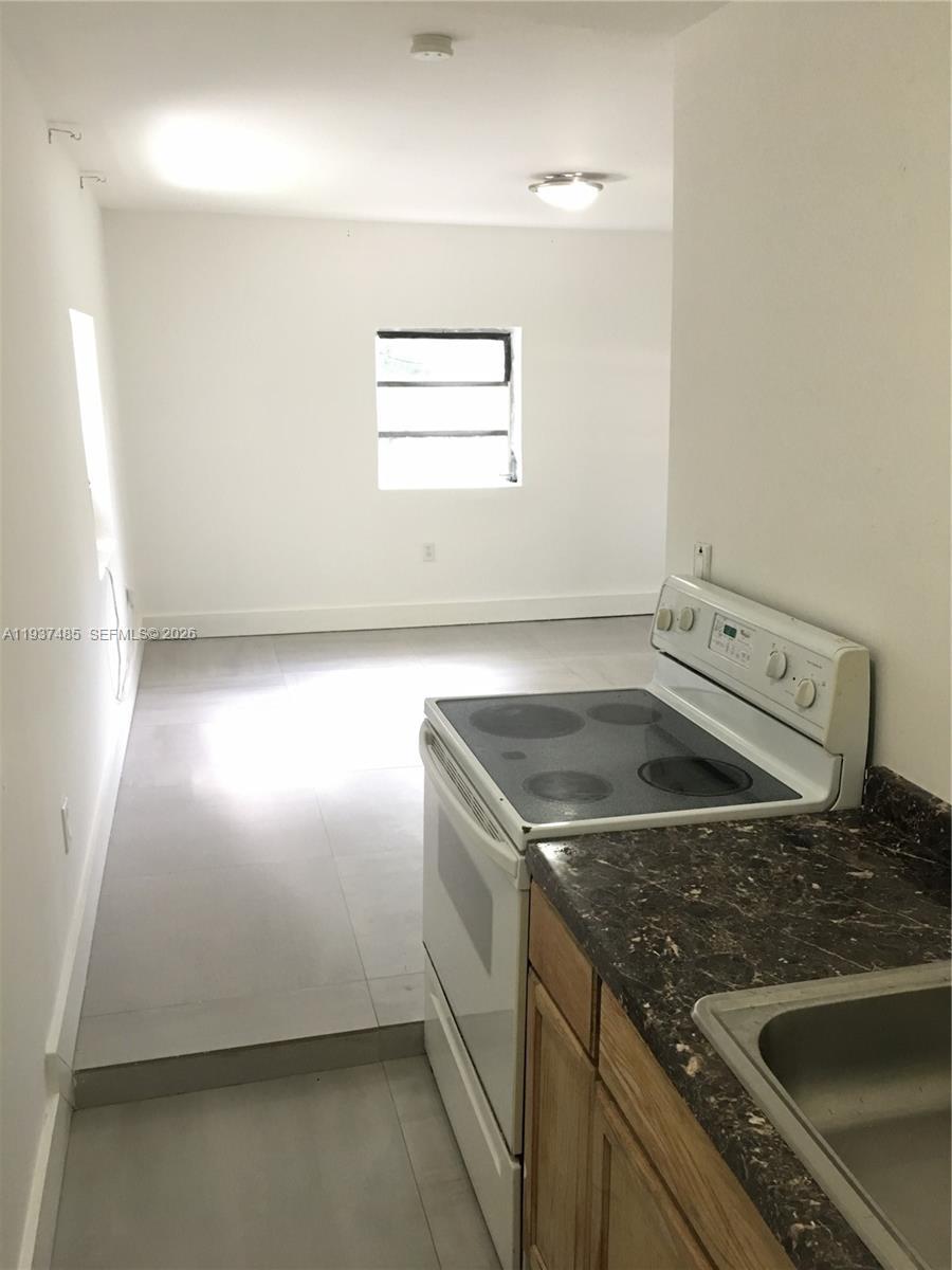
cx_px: 476
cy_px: 635
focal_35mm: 29
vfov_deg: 61.7
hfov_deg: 48.2
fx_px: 1063
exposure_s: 1/15
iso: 100
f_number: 2.2
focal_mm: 4.15
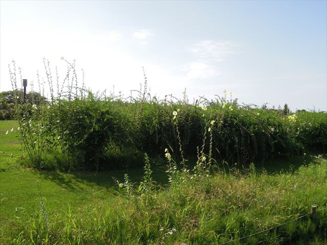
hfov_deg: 52.6
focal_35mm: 35
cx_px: 164
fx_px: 331
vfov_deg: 40.7
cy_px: 122
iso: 160
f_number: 4
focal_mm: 6.3
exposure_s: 1/1250
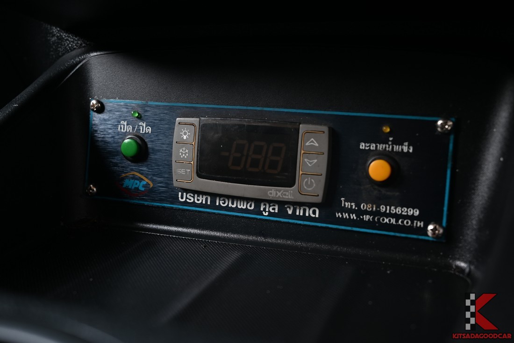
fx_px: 543
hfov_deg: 50.7
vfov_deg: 35.1
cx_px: 257
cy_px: 172
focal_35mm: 38
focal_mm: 38
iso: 280
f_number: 5.6
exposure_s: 1/45
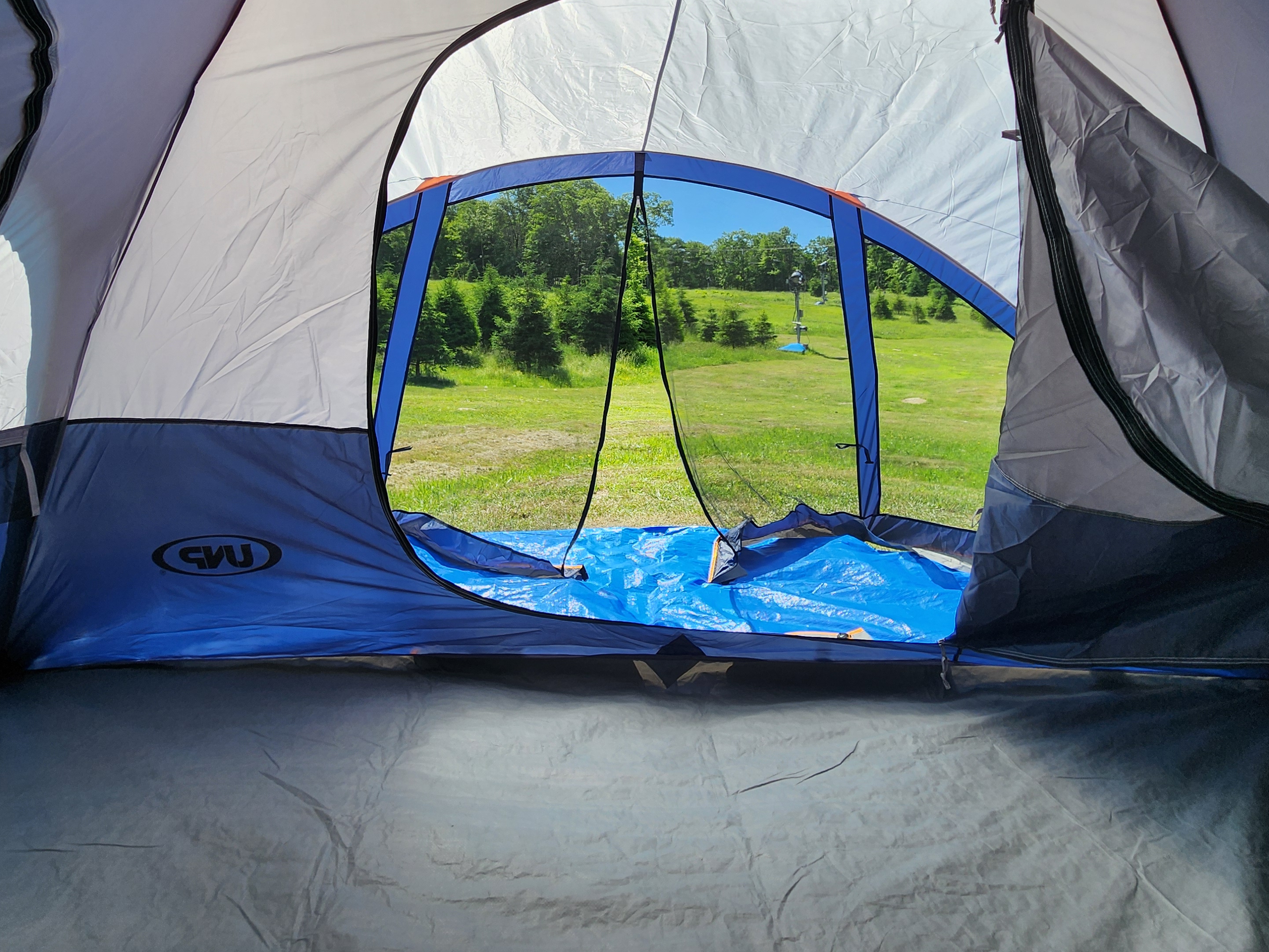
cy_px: 305
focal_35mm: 18
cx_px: 605
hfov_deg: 87.7
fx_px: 660
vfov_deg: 69.2
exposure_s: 1/1350
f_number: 2.2
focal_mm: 2.2
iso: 50
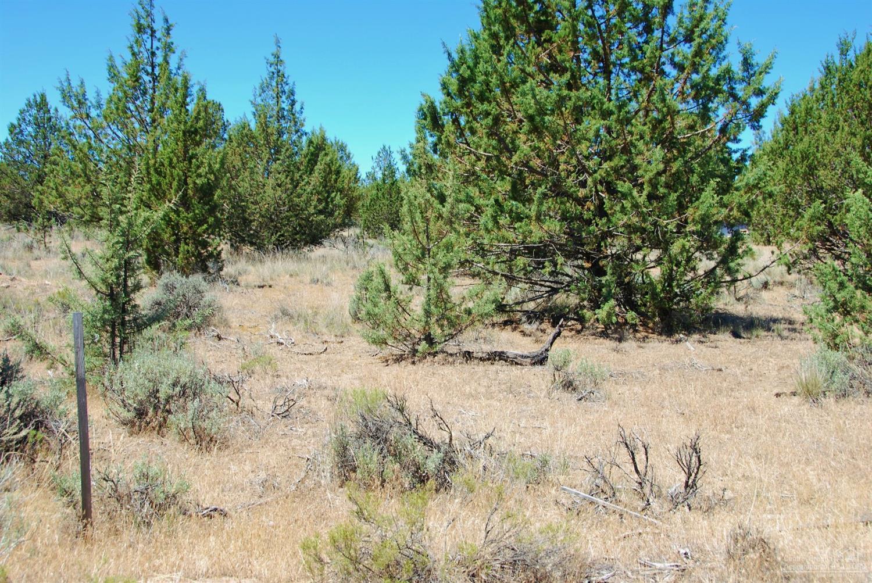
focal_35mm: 39
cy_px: 292
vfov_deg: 34.3
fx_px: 945
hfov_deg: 49.5
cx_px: 436
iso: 100
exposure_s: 1/200
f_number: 7.1
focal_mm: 26
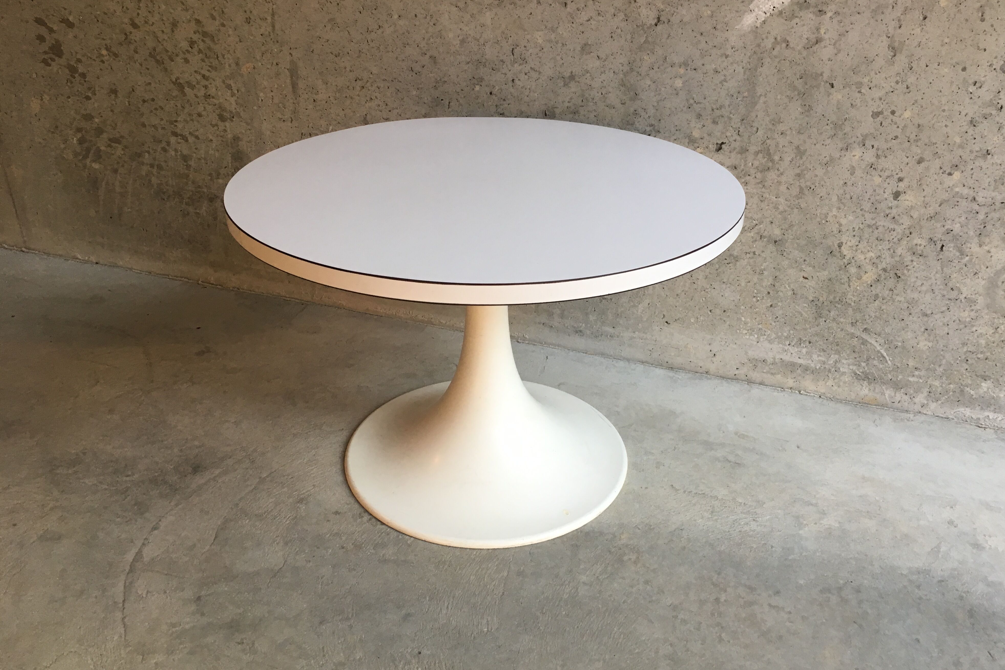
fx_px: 865
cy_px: 344
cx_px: 512
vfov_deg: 42.3
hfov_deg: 60.3
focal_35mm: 31
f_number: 2.2
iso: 50
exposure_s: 1/33
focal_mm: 4.15
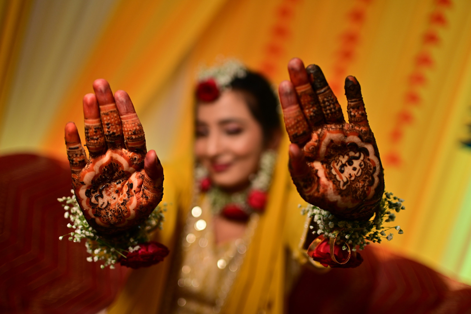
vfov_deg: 37.9
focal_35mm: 35
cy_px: 157
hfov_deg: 54.4
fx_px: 458
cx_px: 236
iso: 200
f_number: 1.6
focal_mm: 35
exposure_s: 1/400
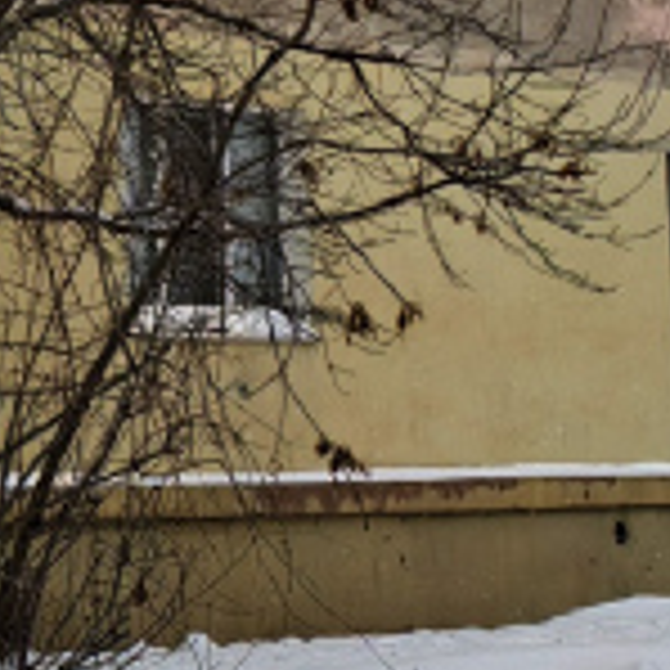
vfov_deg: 9.5
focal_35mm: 177
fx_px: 3876
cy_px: -443
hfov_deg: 9.2
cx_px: -755
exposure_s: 1/1449
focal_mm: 6.54
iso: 72
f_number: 1.57
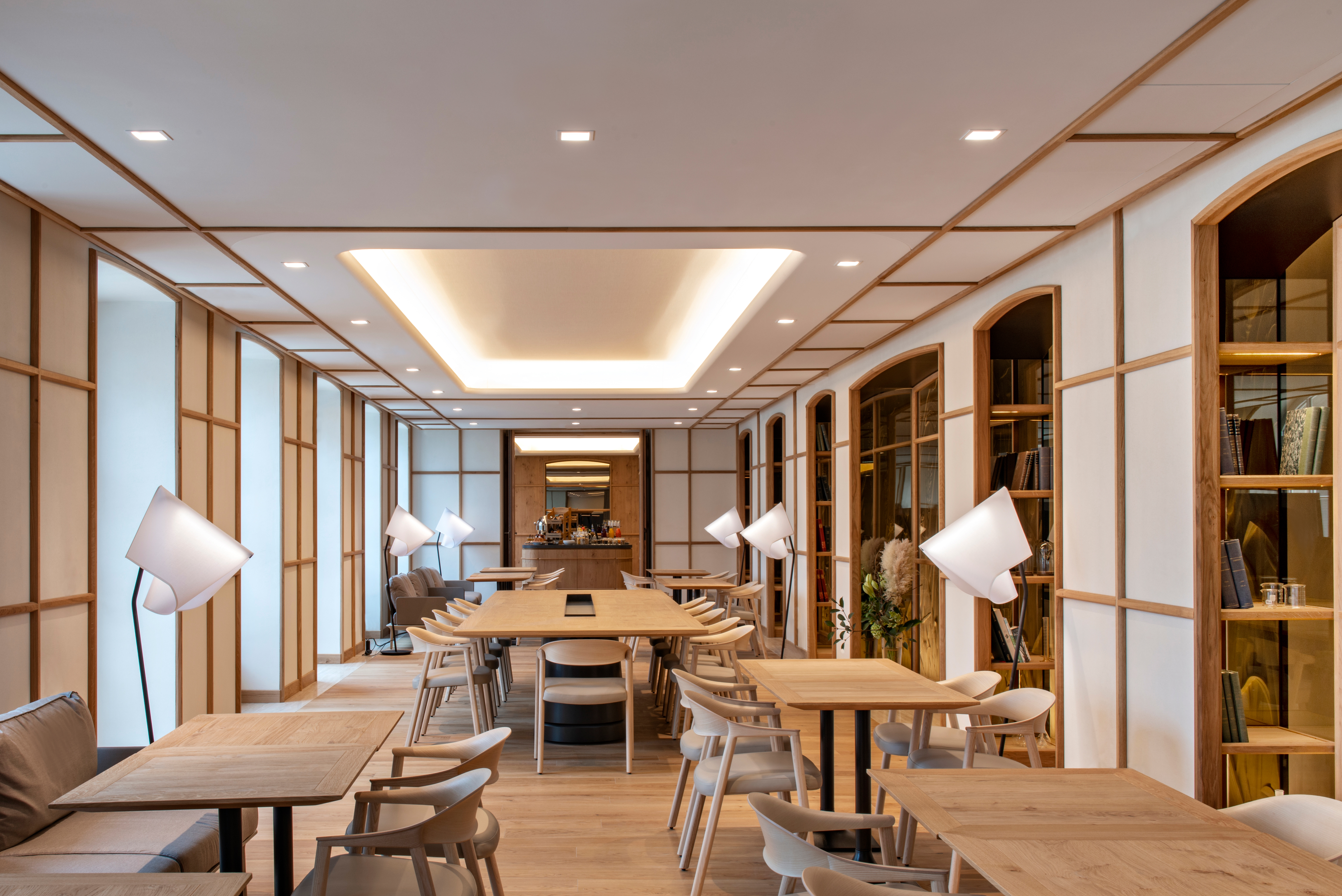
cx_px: 584
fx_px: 1417
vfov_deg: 35.0
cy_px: 505
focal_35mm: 38
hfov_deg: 50.5
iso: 125
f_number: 16
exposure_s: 1
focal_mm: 32
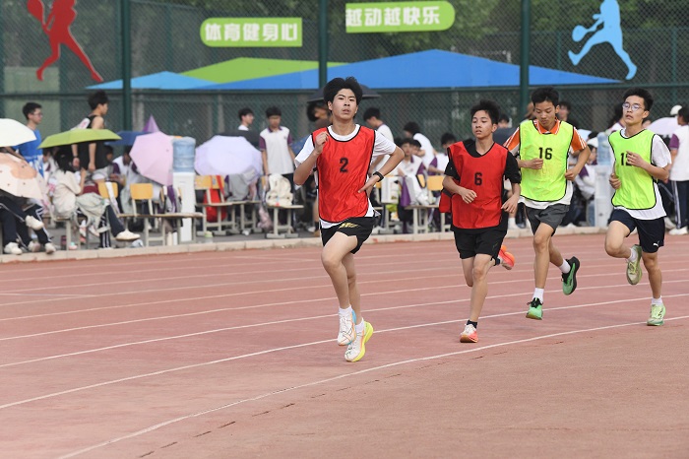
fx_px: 3443
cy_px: 230
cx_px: 344
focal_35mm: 180
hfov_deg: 11.4
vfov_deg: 7.6
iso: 2000
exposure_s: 1/5000
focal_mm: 180
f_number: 5.6
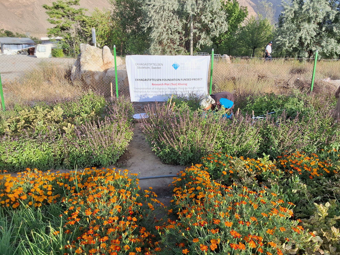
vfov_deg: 49.7
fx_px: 275
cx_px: 170
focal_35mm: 28
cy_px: 128
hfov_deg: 63.4
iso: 32
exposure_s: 1/652
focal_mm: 2.91
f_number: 1.9
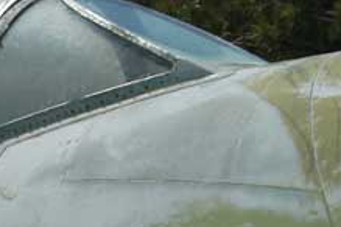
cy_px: 387
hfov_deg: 11.4
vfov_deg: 7.6
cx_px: -106
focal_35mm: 175
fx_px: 1658
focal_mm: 32
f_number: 7.1
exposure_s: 1/200
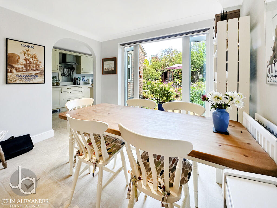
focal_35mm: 14
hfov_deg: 102.1
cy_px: 104
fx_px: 112
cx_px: 138
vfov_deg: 85.7
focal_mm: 2.22
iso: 80
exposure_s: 1/100
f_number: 2.2
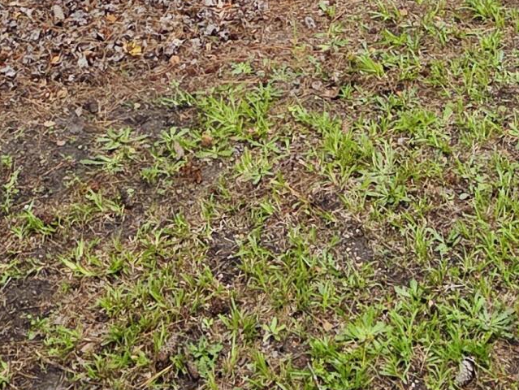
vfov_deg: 18.4
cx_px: 319
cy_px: -327
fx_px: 915
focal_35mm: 61
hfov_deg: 31.5
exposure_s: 1/1111
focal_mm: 2.2
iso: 40
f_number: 1.9
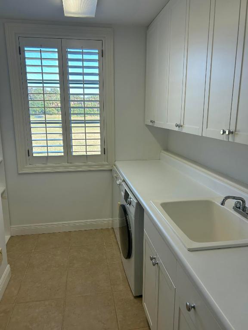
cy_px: 165
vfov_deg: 67.3
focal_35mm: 26
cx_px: 124
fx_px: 248
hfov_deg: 53.1
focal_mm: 5.7
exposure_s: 1/137
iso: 64
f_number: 1.5
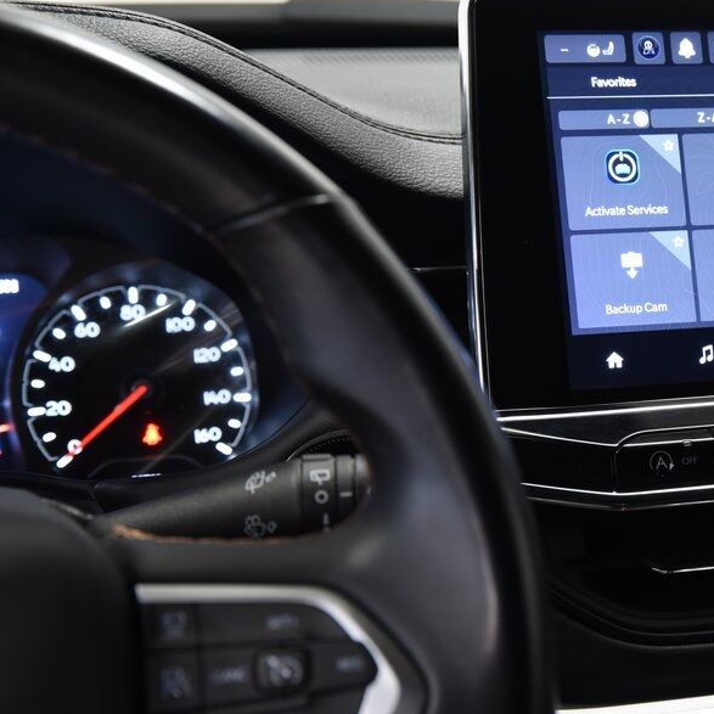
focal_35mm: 86
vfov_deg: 20.2
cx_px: 622
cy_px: 354
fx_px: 2007
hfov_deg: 19.8
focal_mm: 58
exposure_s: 1/20
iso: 1250
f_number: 5
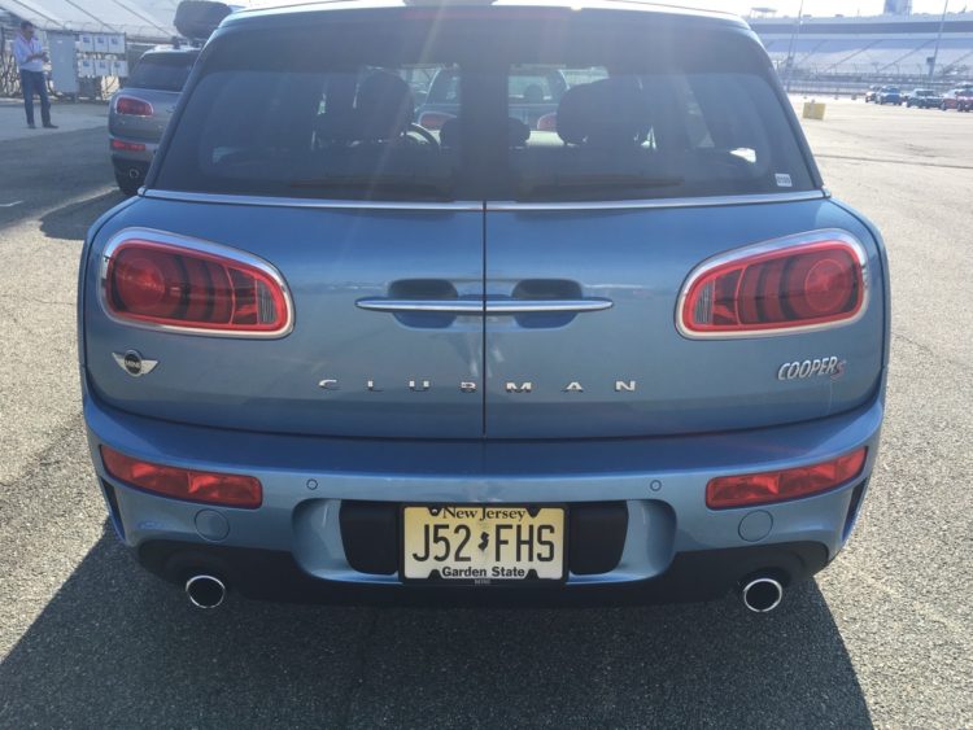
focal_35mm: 29
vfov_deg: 48.3
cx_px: 486
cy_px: 365
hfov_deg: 61.6
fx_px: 815
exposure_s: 1/864
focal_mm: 4.15
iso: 25
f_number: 2.2
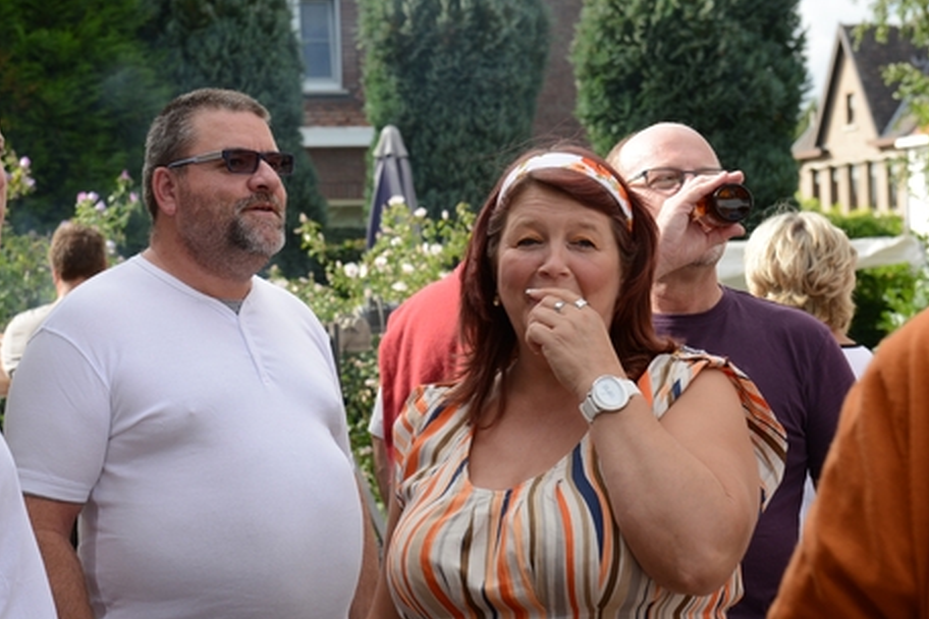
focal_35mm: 79
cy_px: 277
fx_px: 2038
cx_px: 359
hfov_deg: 25.6
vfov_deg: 17.3
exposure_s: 1/200
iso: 200
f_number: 7.1
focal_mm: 60
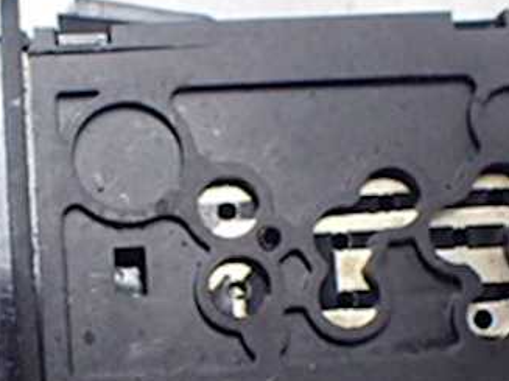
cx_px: 191
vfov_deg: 15.7
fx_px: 1382
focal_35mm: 94
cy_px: 277
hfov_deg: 20.8
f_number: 2.3
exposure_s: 1/125
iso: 640
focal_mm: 5.5
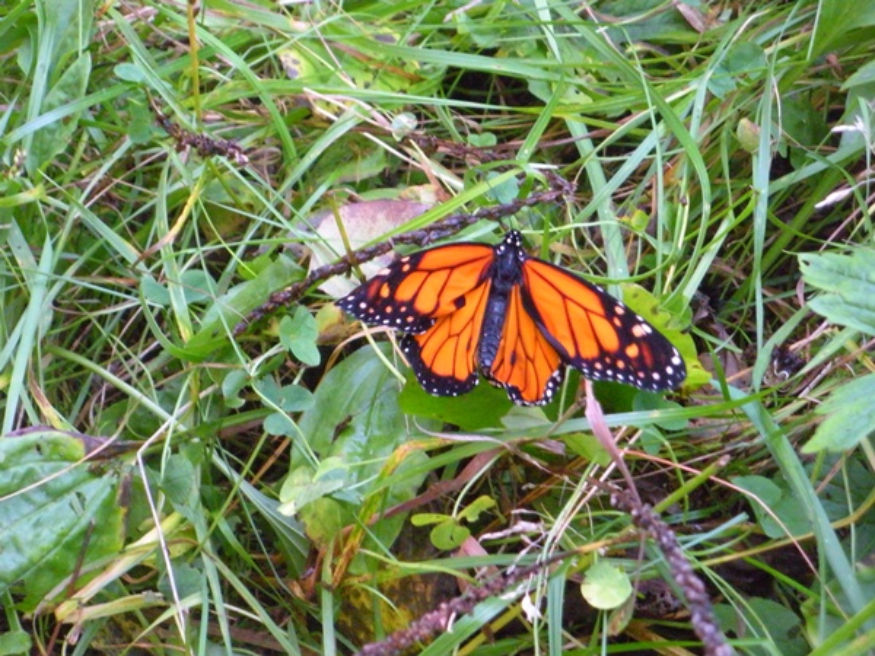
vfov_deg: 12.2
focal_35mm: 121
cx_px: 438
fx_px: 3059
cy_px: 328
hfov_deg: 16.3
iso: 1078
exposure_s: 1/123
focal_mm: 21.2
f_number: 5.3
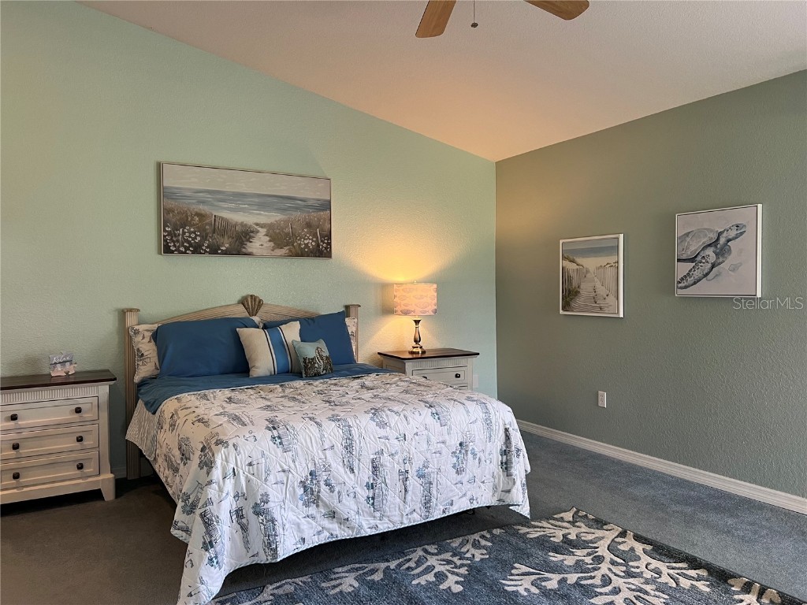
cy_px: 302
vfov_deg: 53.1
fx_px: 606
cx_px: 404
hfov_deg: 67.3
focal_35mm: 26
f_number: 1.5
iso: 100
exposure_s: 1/60
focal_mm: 5.7
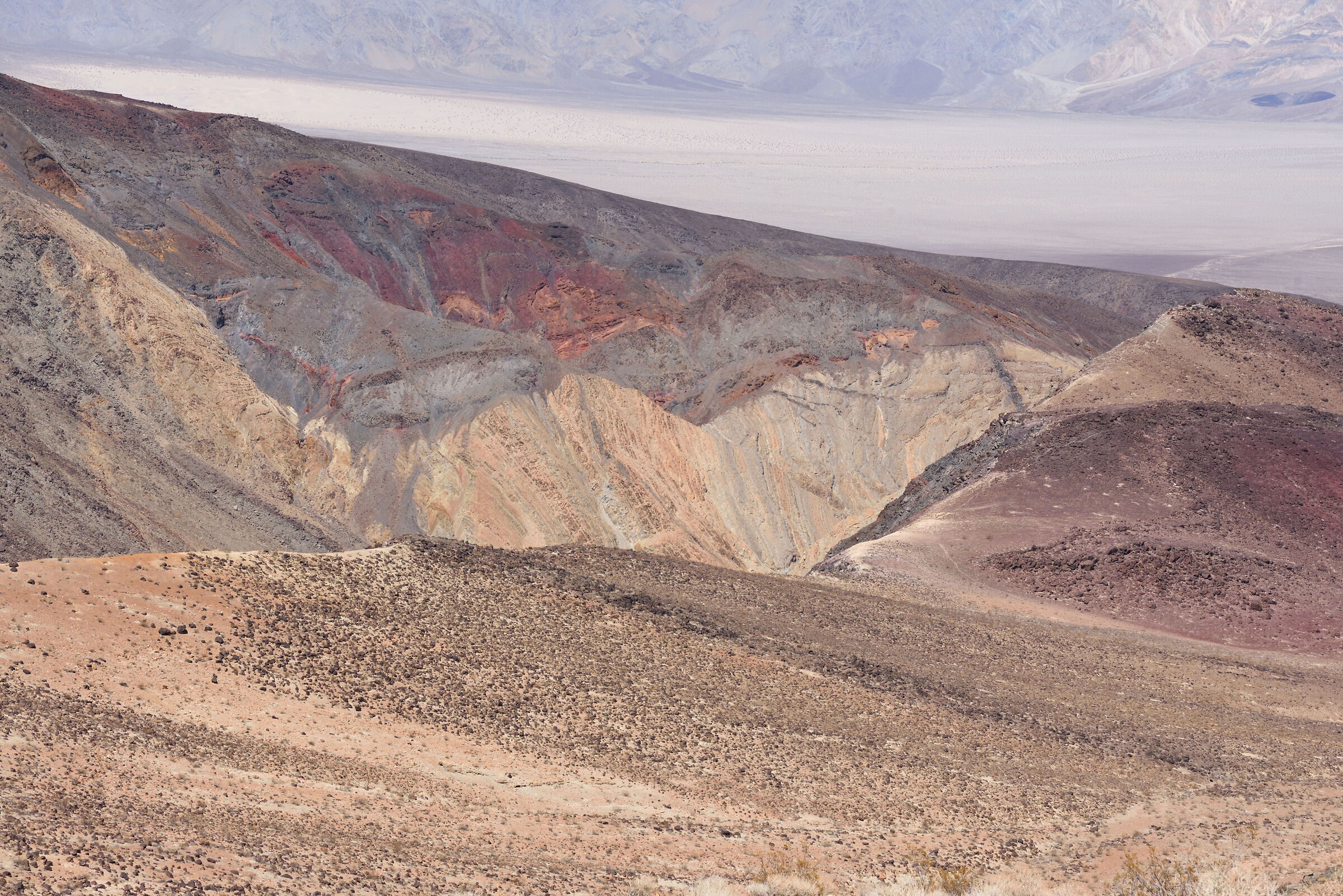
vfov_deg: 19.5
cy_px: 448
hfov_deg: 28.8
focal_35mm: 70
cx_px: 672
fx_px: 2612
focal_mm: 70
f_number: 13
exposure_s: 1/320
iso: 200
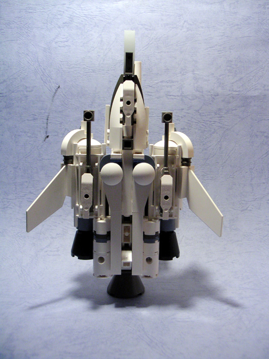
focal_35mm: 38
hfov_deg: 37.7
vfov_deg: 49.0
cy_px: 180
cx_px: 134
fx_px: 394
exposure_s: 1/30
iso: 100
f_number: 2.8
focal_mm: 6
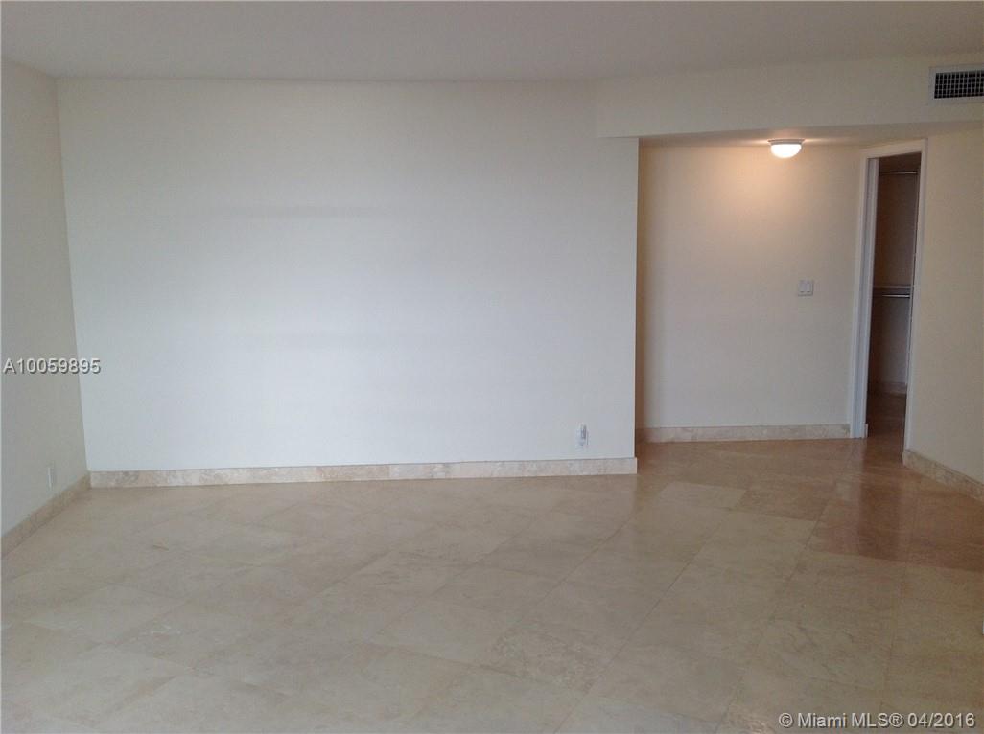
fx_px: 993
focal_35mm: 35
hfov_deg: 52.7
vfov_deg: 40.6
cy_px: 367
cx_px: 492
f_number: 2.4
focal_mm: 4.28
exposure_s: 1/120
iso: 64
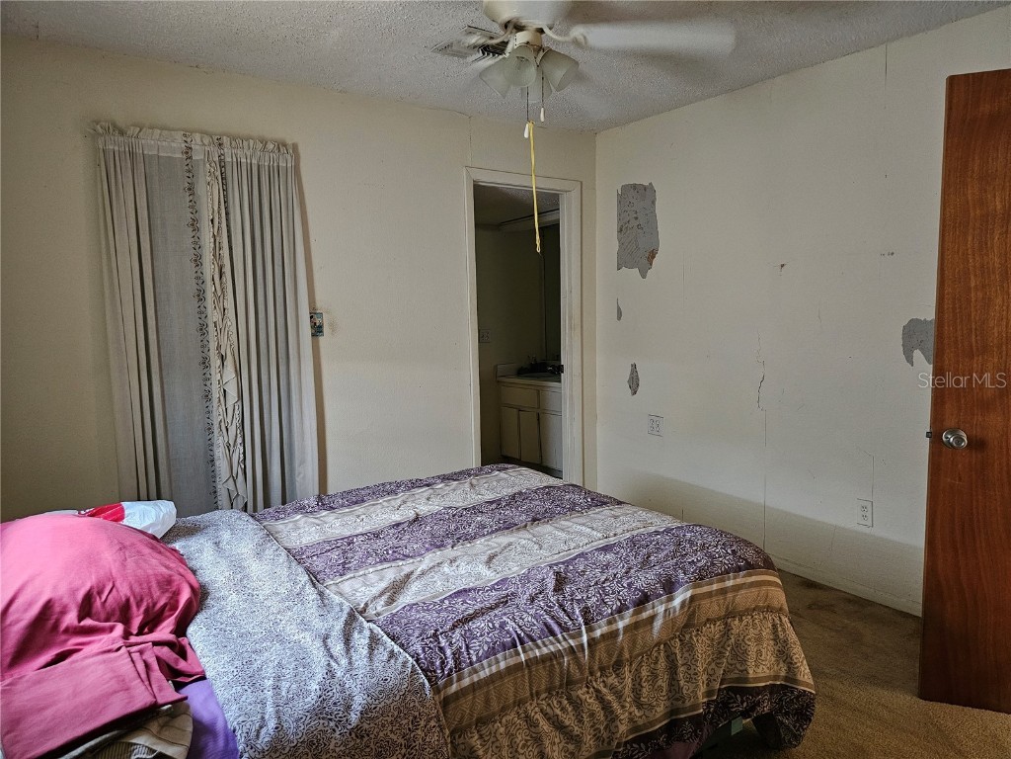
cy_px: 380
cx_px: 506
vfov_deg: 58.9
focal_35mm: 23
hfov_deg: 73.9
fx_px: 672
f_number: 1.7
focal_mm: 6.3
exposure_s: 1/40
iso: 640
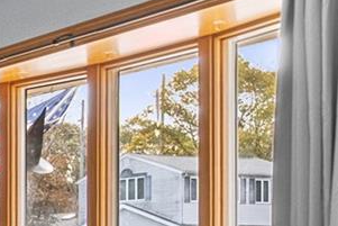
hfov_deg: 16.6
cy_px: 282
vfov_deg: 13.0
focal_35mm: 102
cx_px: -274
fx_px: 958
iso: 400
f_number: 8
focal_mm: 10.1
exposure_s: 1
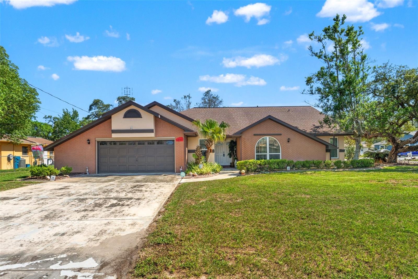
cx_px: 209
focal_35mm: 20
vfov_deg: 61.3
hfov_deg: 83.3
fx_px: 235
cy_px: 140
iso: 400
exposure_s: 1/1250
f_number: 7.1
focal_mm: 13.5
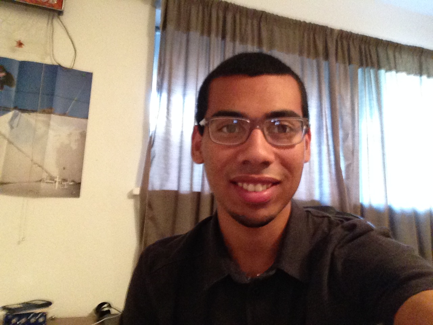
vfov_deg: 42.9
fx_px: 413
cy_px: 162
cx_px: 216
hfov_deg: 55.4
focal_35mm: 33
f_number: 2.4
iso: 640
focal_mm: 2.15
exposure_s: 1/15
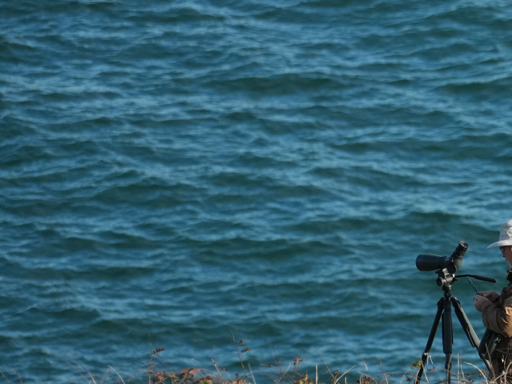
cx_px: 502
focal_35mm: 892
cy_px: 241
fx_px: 13195
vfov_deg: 1.7
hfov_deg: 2.2
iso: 1600
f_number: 7.1
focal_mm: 300
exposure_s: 1/2500
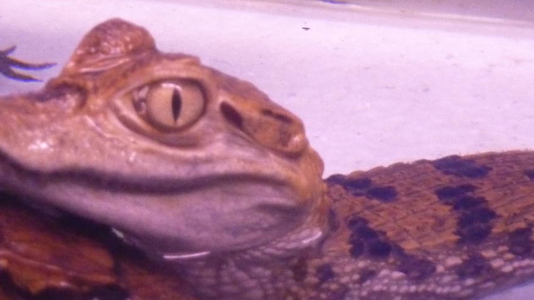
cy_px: -18
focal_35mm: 224
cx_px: 75
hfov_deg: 9.6
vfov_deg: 5.4
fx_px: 3172
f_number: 4.4
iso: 800
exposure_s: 1/15
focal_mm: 18.2
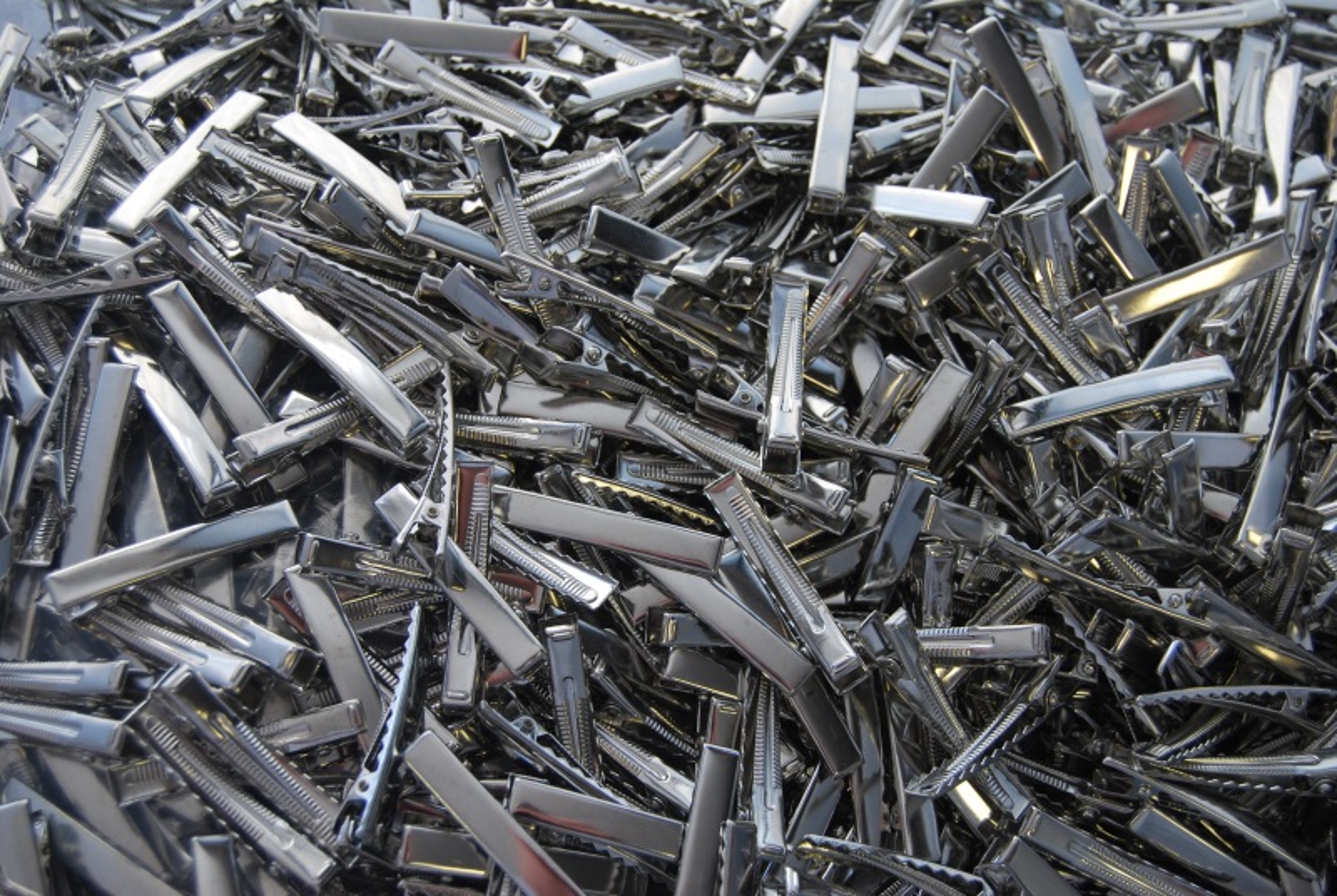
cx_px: 668
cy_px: 448
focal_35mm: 57
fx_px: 2120
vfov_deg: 23.9
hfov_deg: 35.0
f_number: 4.8
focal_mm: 38
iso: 200
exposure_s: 1/60
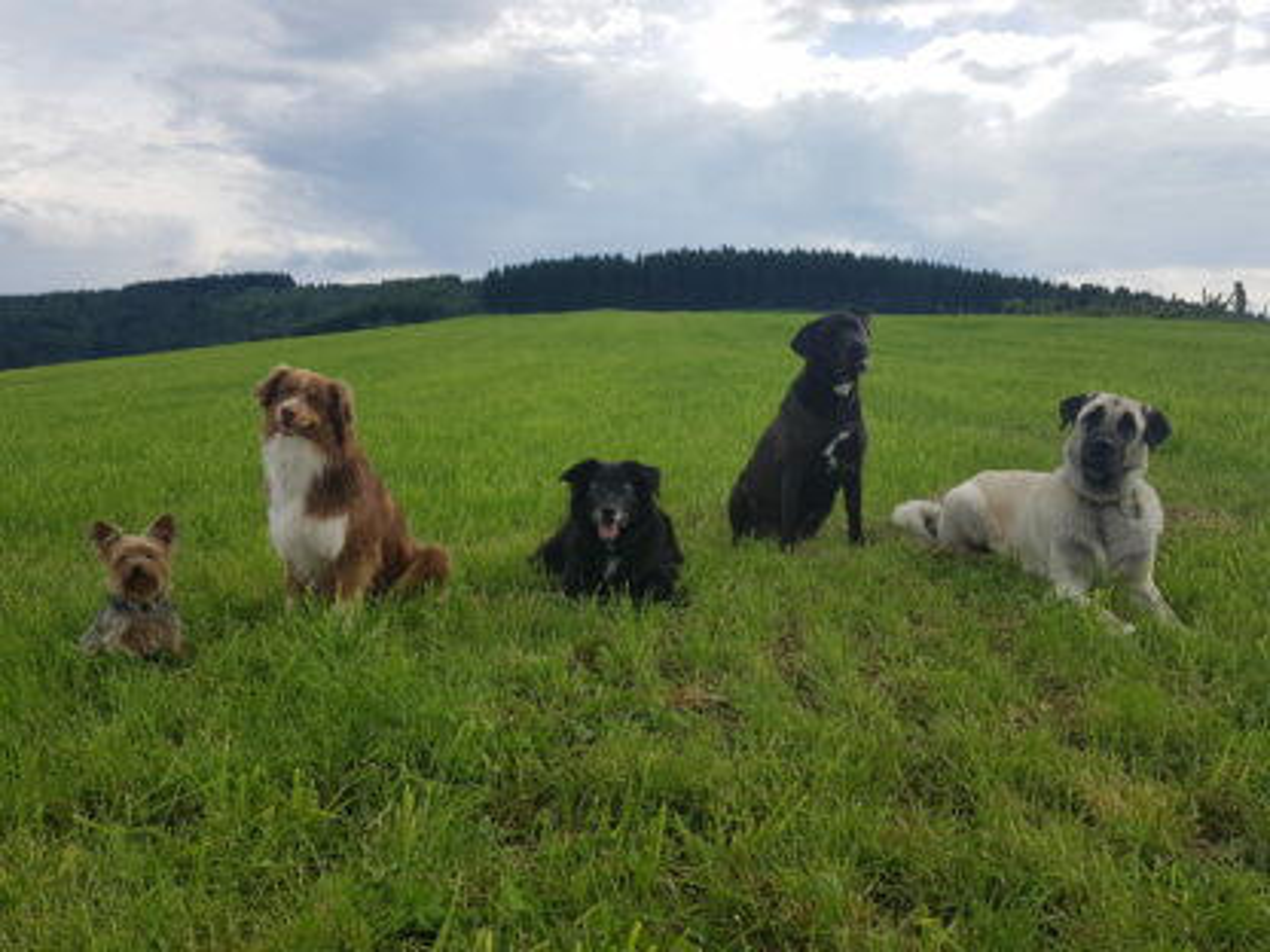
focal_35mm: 26
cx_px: 635
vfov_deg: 53.1
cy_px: 476
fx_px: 954
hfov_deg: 67.3
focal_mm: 4.2
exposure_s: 1/2036
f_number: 1.7
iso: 50
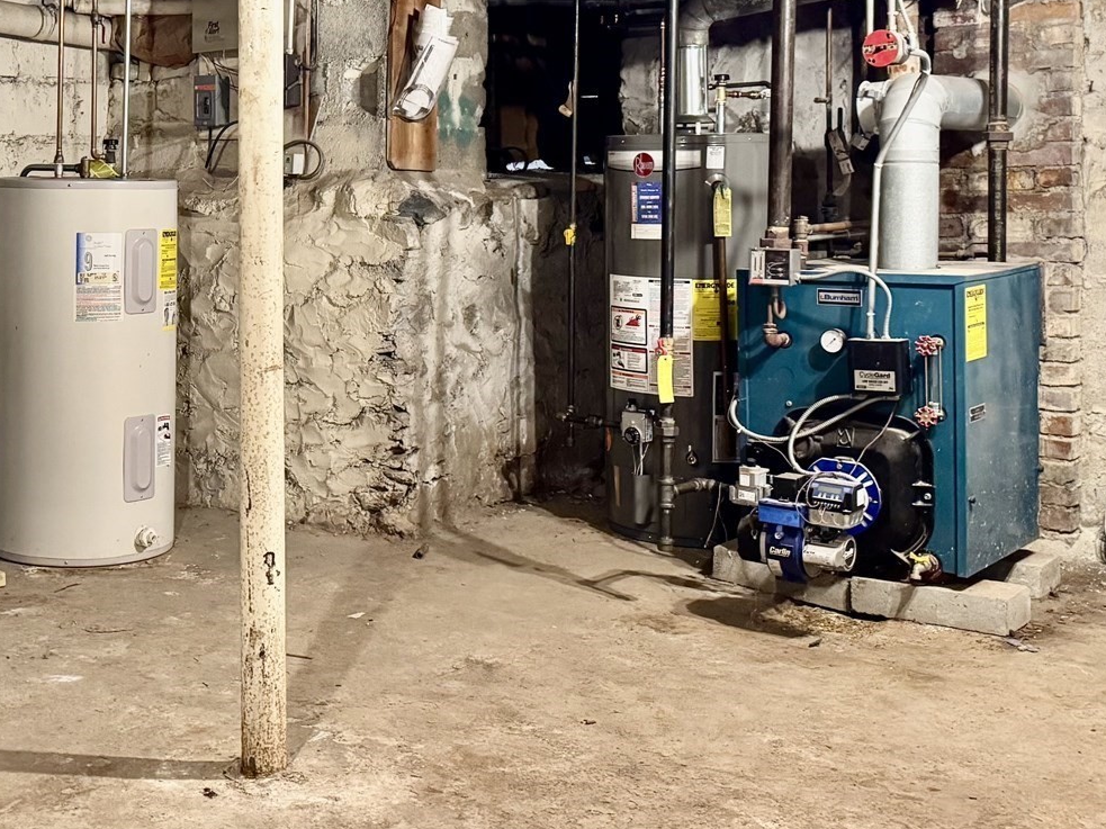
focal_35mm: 50
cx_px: 221
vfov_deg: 28.7
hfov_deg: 36.9
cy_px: 205
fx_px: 1597
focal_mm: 6.76
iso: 800
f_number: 1.78
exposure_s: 1/40
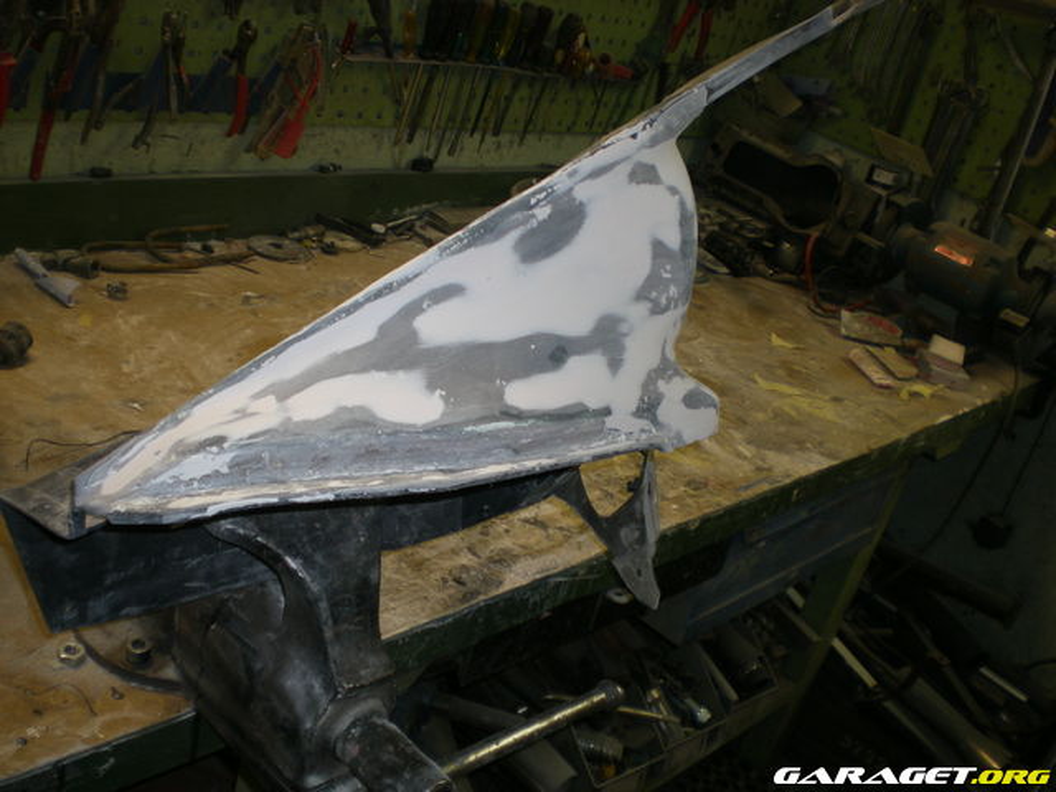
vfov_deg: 37.7
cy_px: 396
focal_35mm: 38
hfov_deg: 49.0
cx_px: 528
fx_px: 1159
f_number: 3.1
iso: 50
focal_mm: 6.3
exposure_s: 1/30
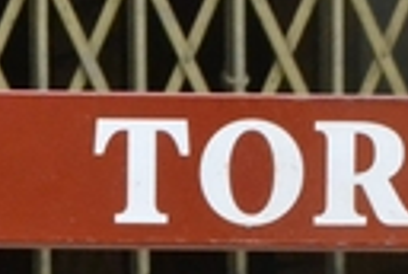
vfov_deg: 2.8
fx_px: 5521
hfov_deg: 4.2
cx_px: -418
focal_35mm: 486
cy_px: 620
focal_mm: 52
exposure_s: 1/500
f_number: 11
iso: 3200
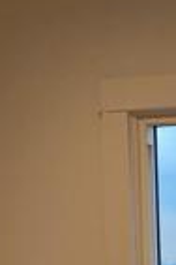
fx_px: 902
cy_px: 340
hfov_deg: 9.7
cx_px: 434
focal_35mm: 123
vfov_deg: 15.8
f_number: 1.8
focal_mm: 4.25
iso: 80
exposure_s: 1/120
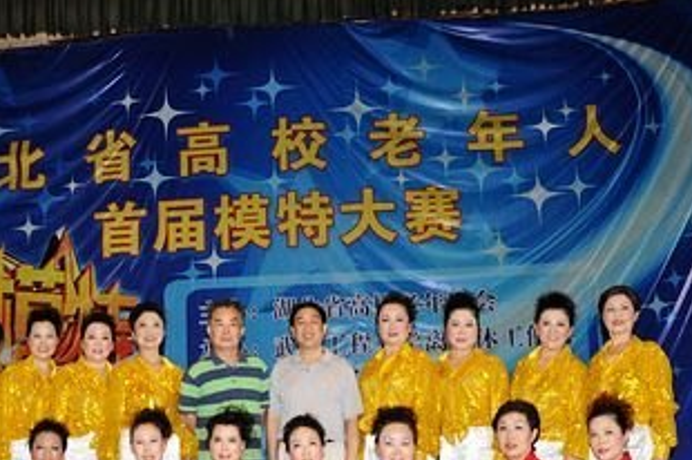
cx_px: 306
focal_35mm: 51
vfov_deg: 26.0
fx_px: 976
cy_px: 368
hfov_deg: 39.0
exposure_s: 1/100
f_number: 3.8
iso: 2000
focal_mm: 21
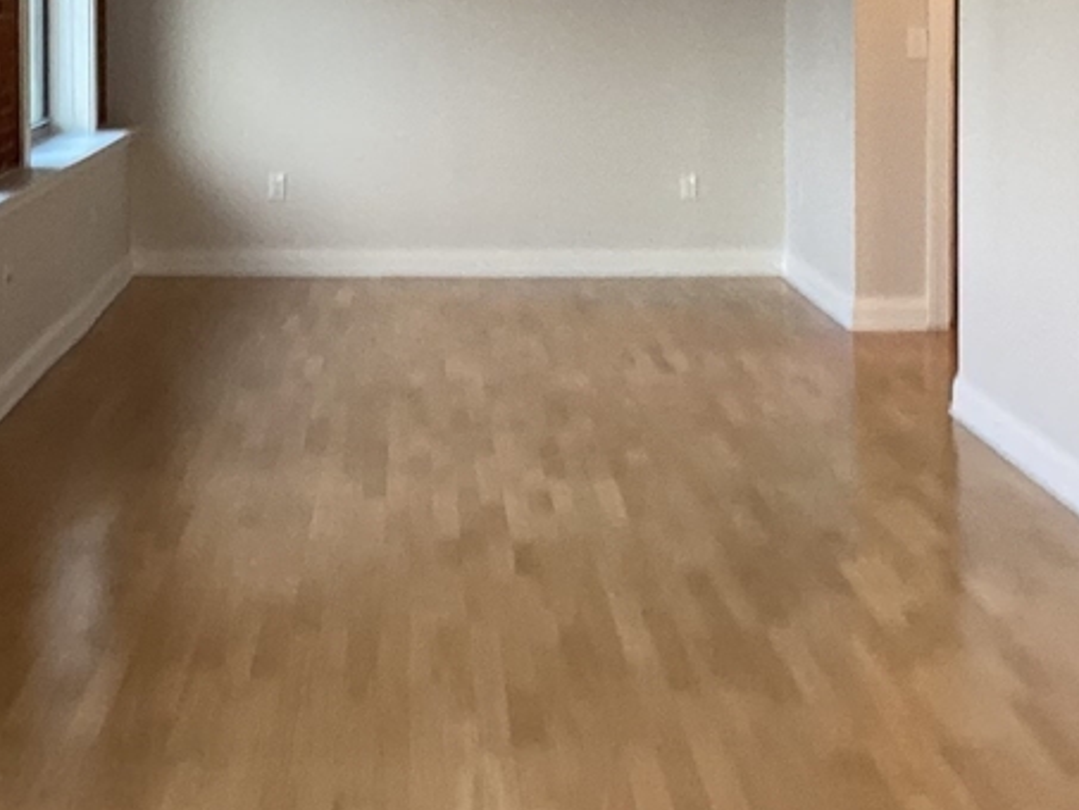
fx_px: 2183
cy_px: 81
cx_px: 400
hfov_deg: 27.7
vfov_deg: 20.6
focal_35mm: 70
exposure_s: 1/50
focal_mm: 3.3
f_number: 2.4
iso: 80
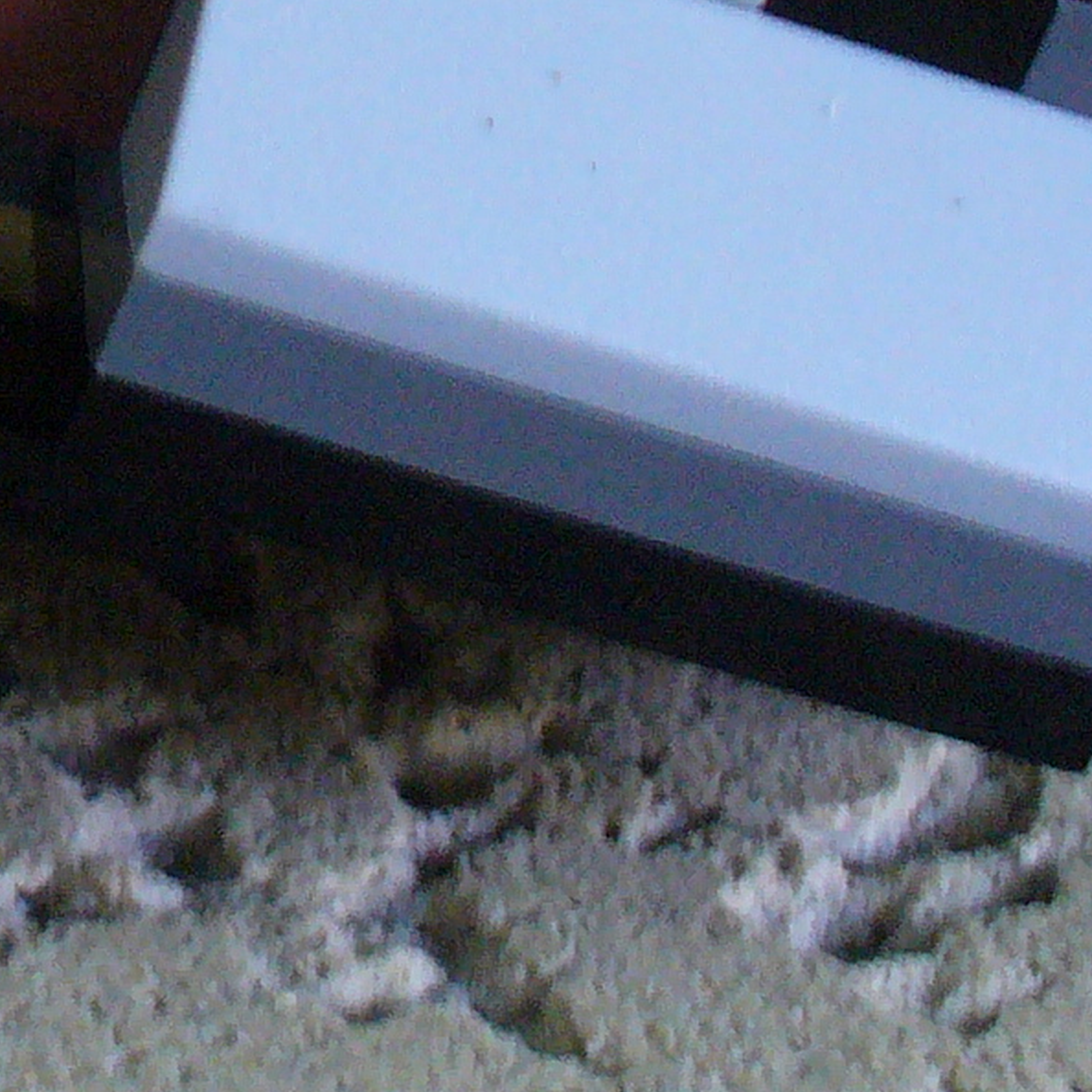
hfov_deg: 12.1
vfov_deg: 12.0
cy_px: -346
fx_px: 5032
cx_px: -292
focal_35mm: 141
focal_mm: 6.1
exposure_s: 1/10
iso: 200
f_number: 2.8
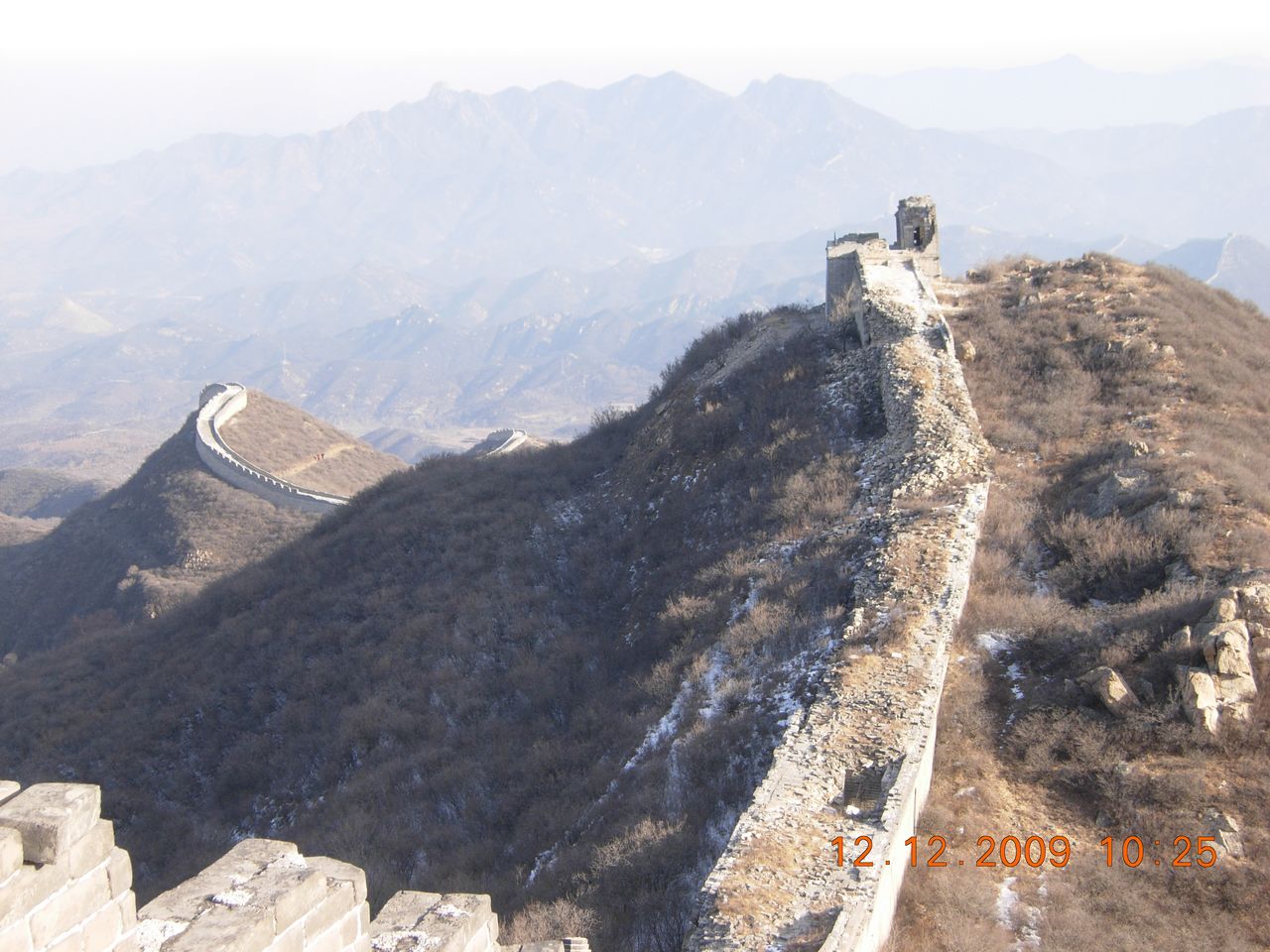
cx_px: 635
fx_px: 2275
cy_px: 476
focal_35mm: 62
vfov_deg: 23.7
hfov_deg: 31.2
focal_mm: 12.9
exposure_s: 1/132
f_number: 4.4
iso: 50
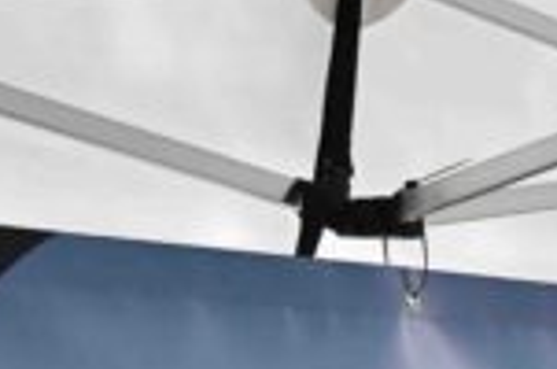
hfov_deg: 9.8
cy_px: 629
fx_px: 3227
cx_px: 605
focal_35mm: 209
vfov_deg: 6.4
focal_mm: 41
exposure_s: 1/125
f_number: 4
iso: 100
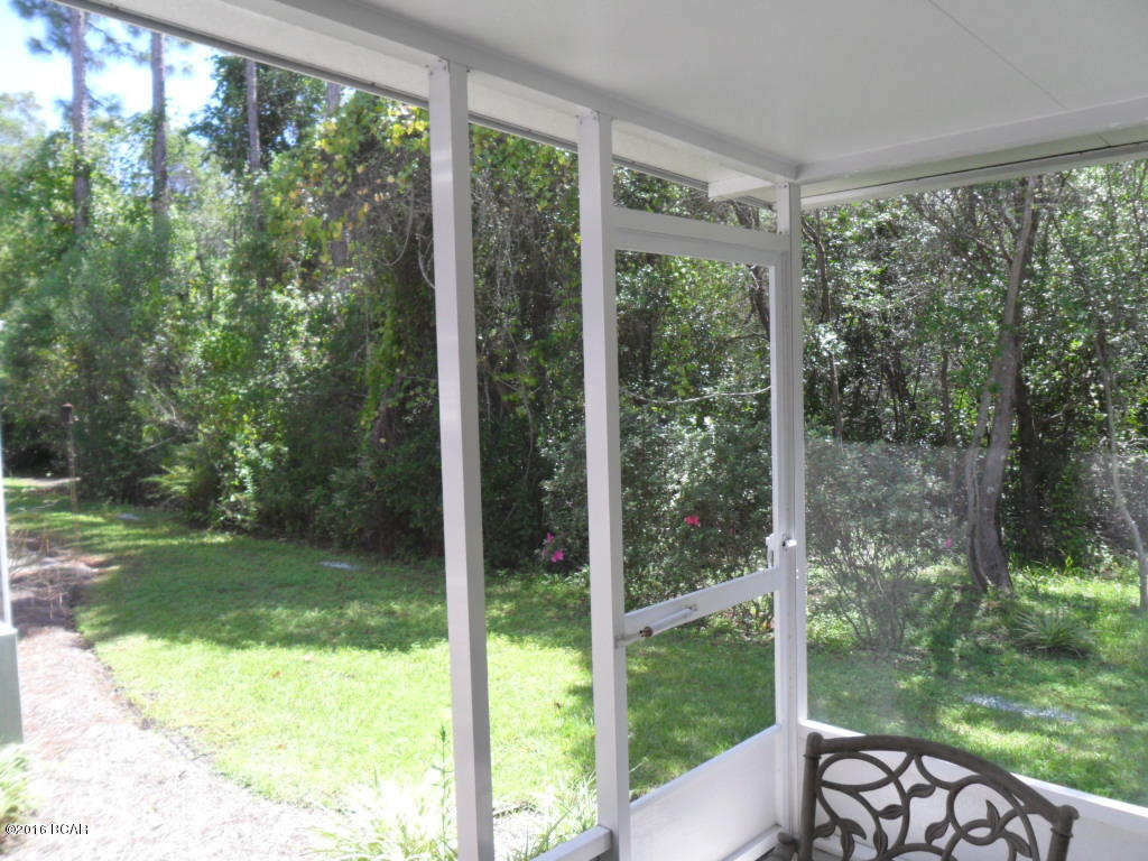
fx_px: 895
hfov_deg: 65.3
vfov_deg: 51.4
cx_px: 574
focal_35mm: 27
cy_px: 430
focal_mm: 4.9
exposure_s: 1/125
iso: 100
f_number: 3.5
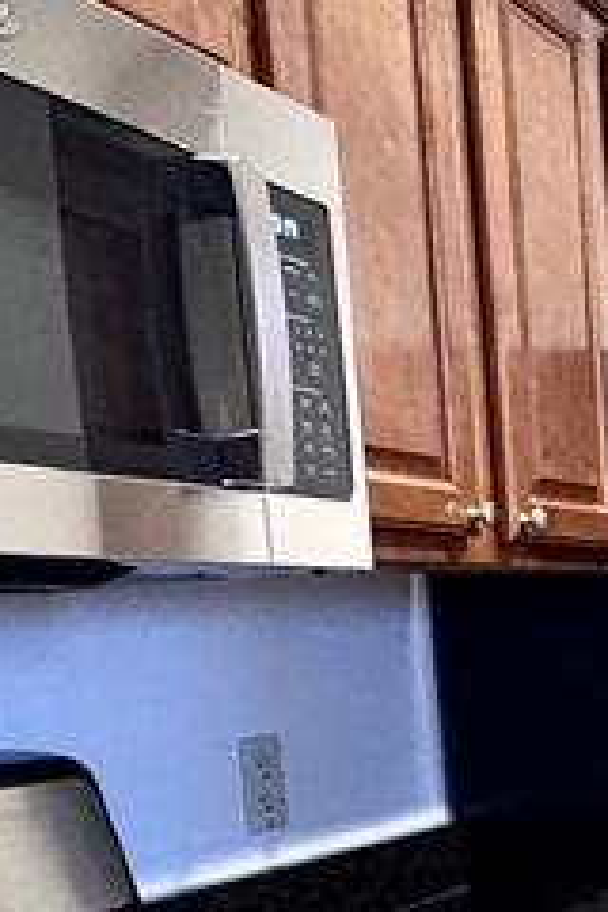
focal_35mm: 62
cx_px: 1201
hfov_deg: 16.7
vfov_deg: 30.4
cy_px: 882
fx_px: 1571
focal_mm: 2.22
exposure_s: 1/60
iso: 500
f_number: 2.2
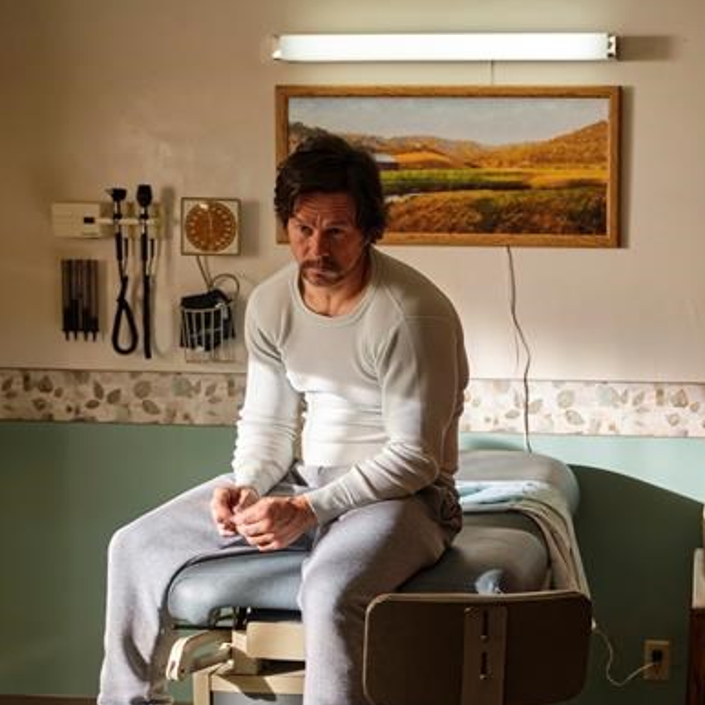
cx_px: 590
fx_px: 1452
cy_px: 359
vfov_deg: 27.3
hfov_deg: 26.6
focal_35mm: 63
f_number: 2.8
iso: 400
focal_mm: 29.2
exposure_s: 1/250
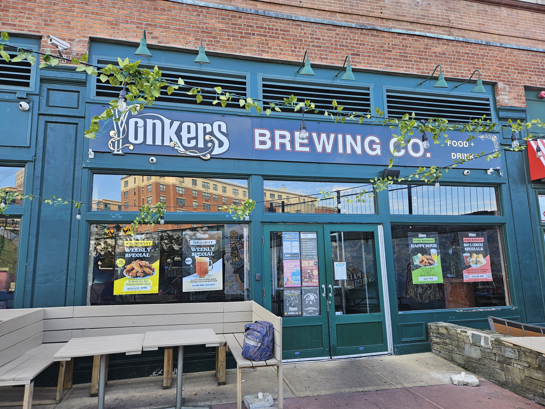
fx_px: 362
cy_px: 204
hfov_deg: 73.9
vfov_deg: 58.9
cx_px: 272
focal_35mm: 23
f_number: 1.8
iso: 32
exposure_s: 1/120
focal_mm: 5.4
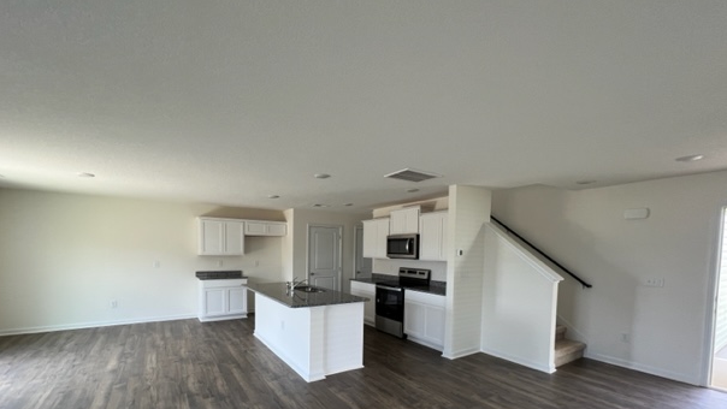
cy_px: 267
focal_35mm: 15
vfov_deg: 68.9
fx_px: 289
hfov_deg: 102.9
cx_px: 345
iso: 64
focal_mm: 1.57
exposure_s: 1/99
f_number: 1.8
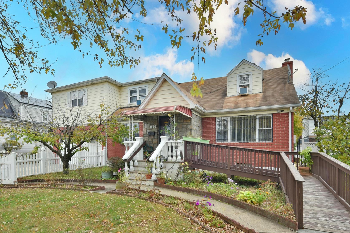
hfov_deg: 92.9
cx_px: 194
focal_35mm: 17
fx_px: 165
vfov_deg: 69.8
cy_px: 138
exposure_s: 1/80
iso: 250
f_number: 8
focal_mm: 14
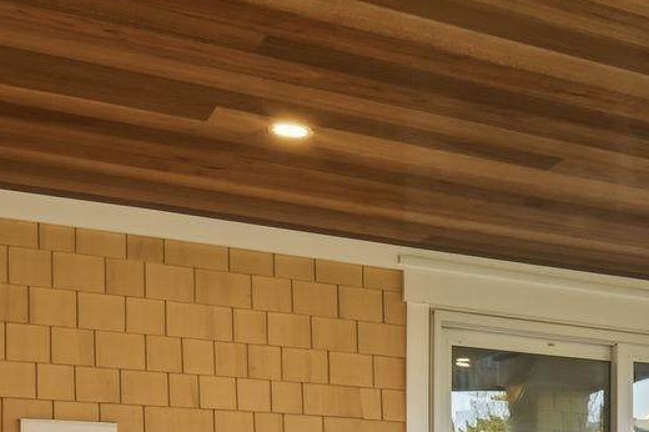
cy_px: 536
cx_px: 689
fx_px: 1135
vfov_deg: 20.0
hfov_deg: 29.2
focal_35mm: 63
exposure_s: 1/100
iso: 250
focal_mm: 16
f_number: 16
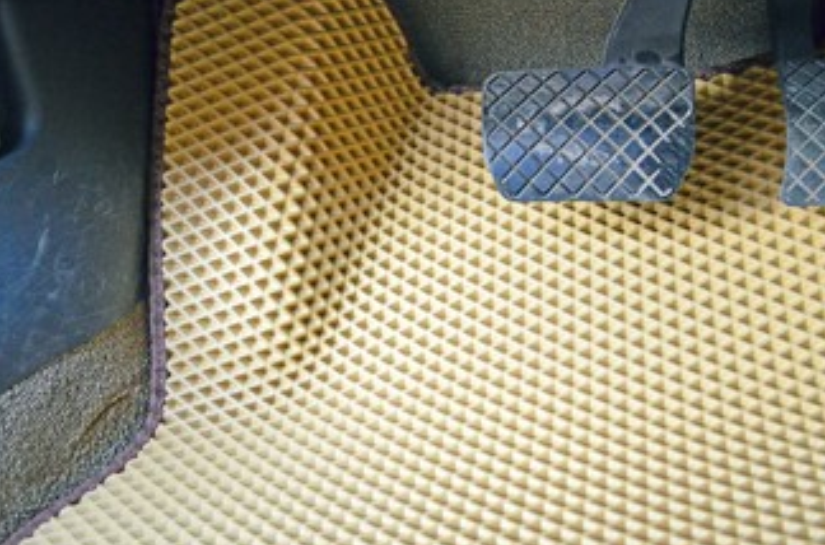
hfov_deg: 54.6
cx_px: 425
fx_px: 800
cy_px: 219
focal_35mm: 35
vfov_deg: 37.5
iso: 3200
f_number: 3.5
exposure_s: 1/30
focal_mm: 18
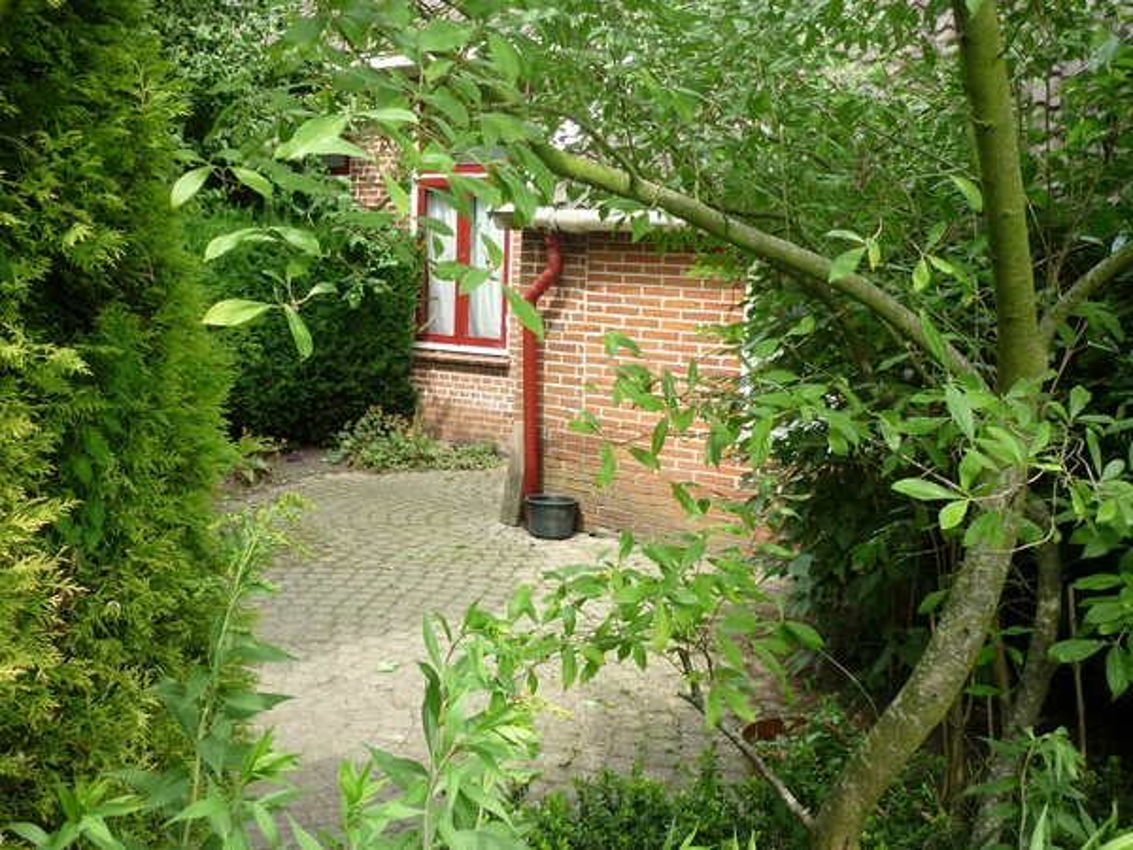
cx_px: 566
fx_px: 1178
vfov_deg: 39.7
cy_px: 425
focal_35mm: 36
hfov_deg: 51.4
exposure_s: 1/125
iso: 80
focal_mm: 5.9
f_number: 2.9
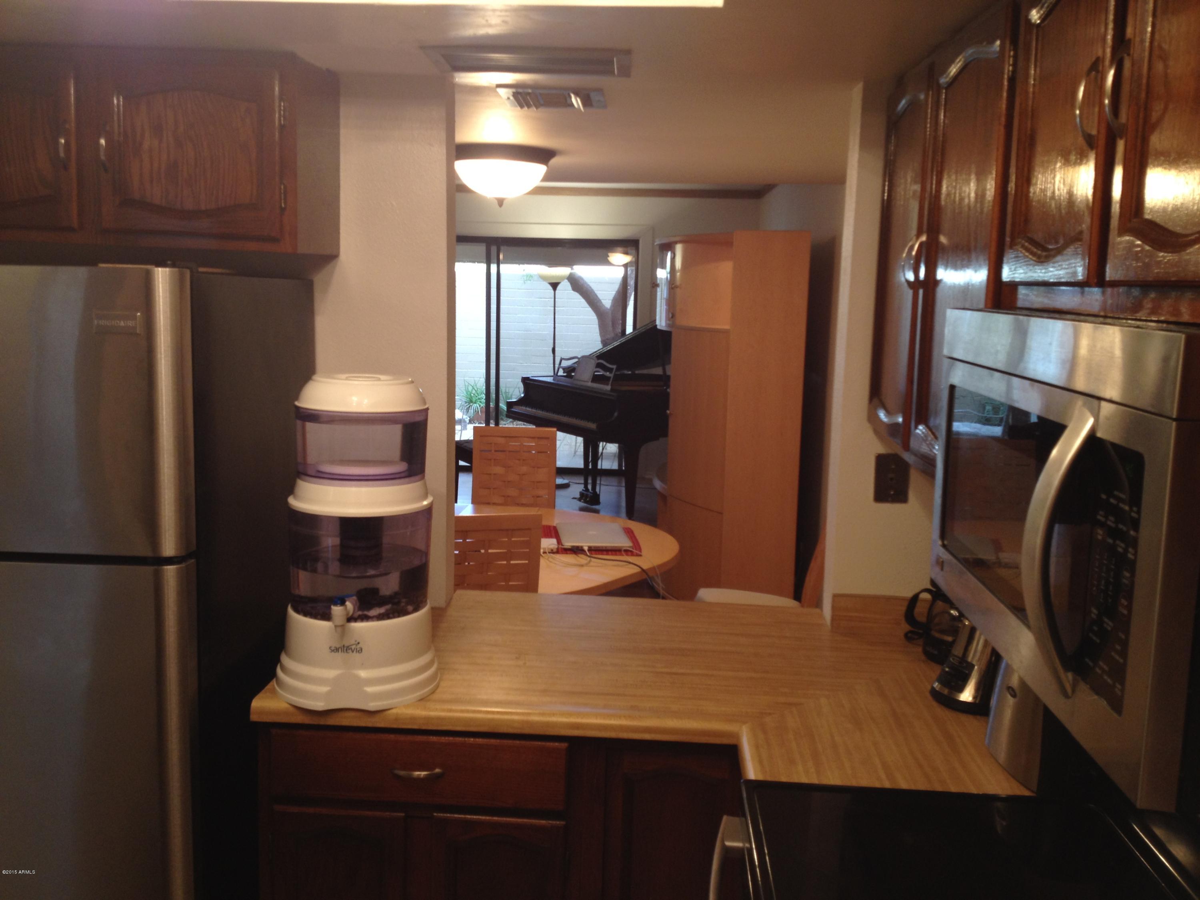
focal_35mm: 35
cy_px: 450
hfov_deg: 52.6
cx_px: 600
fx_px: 1213
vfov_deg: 40.7
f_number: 2.4
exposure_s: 1/24
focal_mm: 4.28
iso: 50
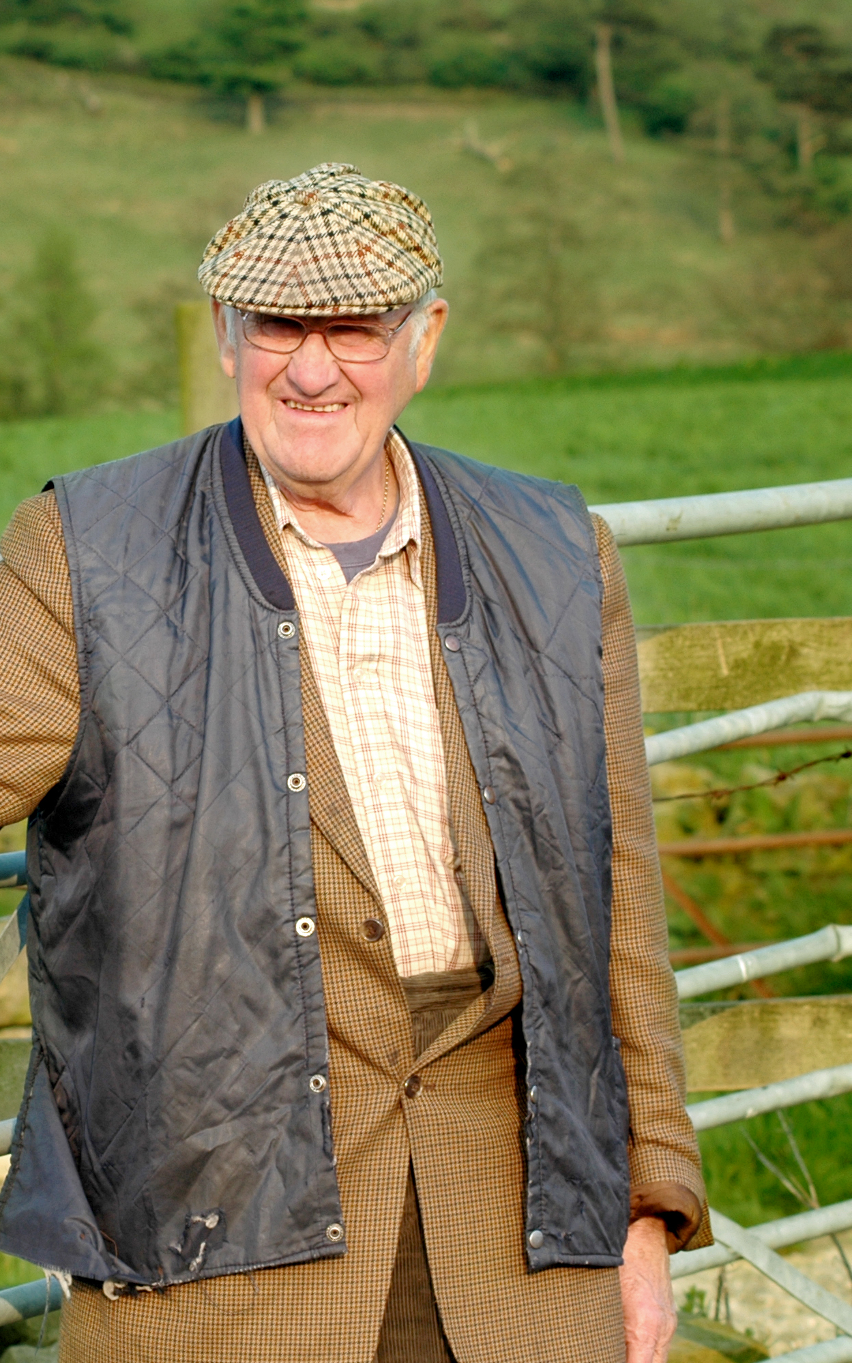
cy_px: 682
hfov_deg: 8.1
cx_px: 197
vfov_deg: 13.0
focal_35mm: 161
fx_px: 5981
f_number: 7.1
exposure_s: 1/200
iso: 200
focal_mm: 70
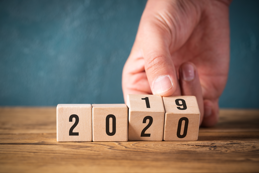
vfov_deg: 13.7
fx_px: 720
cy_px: 86
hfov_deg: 20.4
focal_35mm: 100
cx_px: 130
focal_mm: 100
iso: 100
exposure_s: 1/160
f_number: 7.1
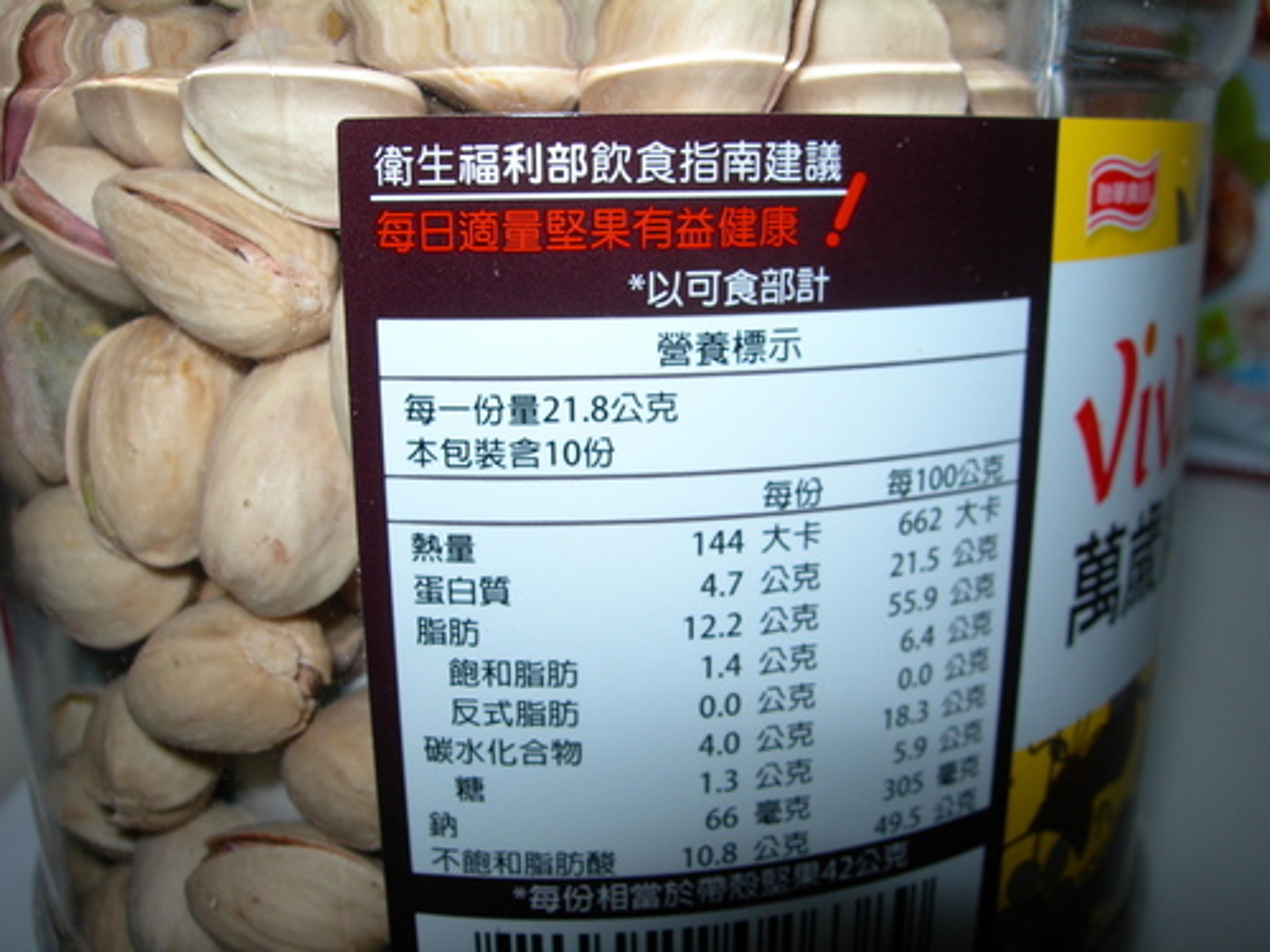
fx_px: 1394
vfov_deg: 37.7
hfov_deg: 49.0
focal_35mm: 38
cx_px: 635
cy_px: 476
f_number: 4.8
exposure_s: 1/60.1
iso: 50
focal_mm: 7.8
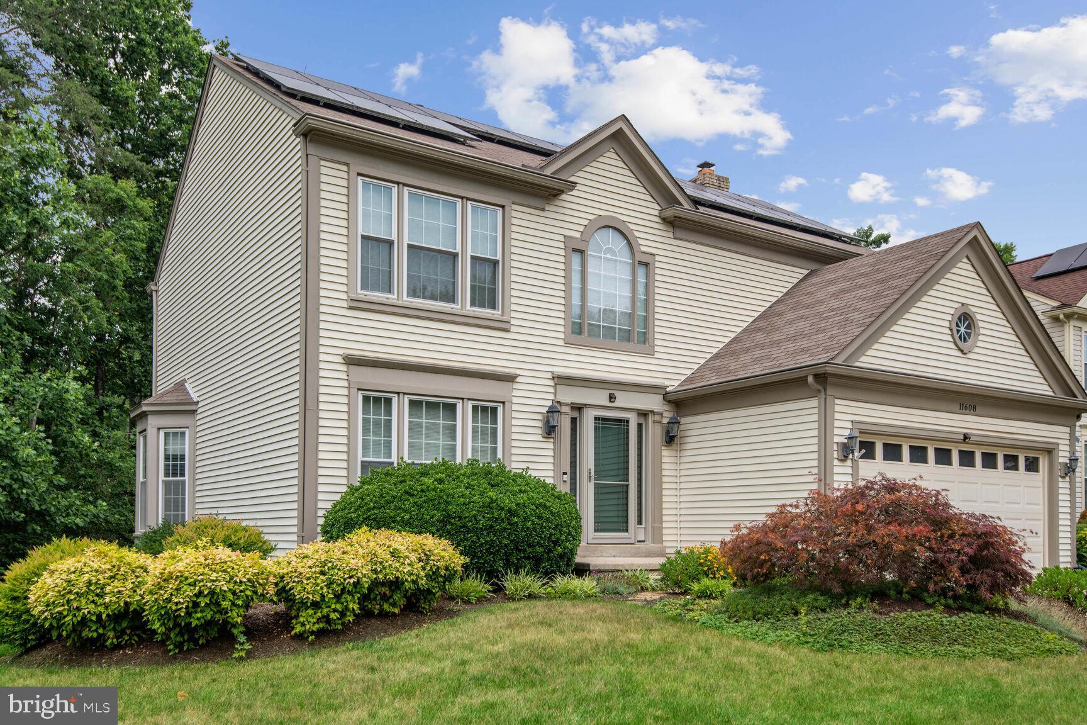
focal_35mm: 29
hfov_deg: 63.7
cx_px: 544
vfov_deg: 45.0
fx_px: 876
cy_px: 362
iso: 200
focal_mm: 29
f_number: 8
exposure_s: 1/500
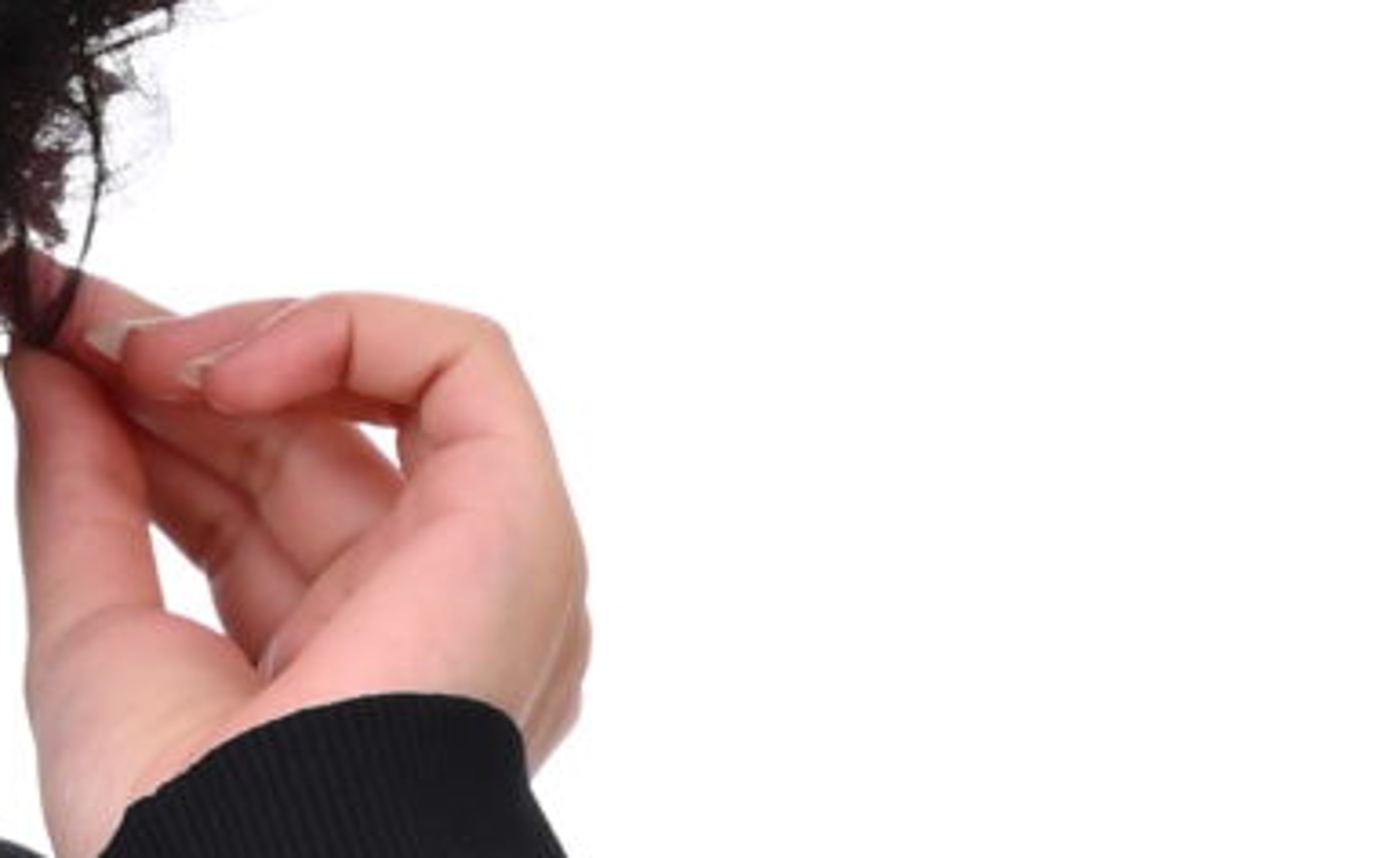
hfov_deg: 4.3
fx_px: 18118
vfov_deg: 2.7
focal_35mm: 484
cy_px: 2552
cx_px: -722
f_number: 9
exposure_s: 1/125
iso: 100
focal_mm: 70
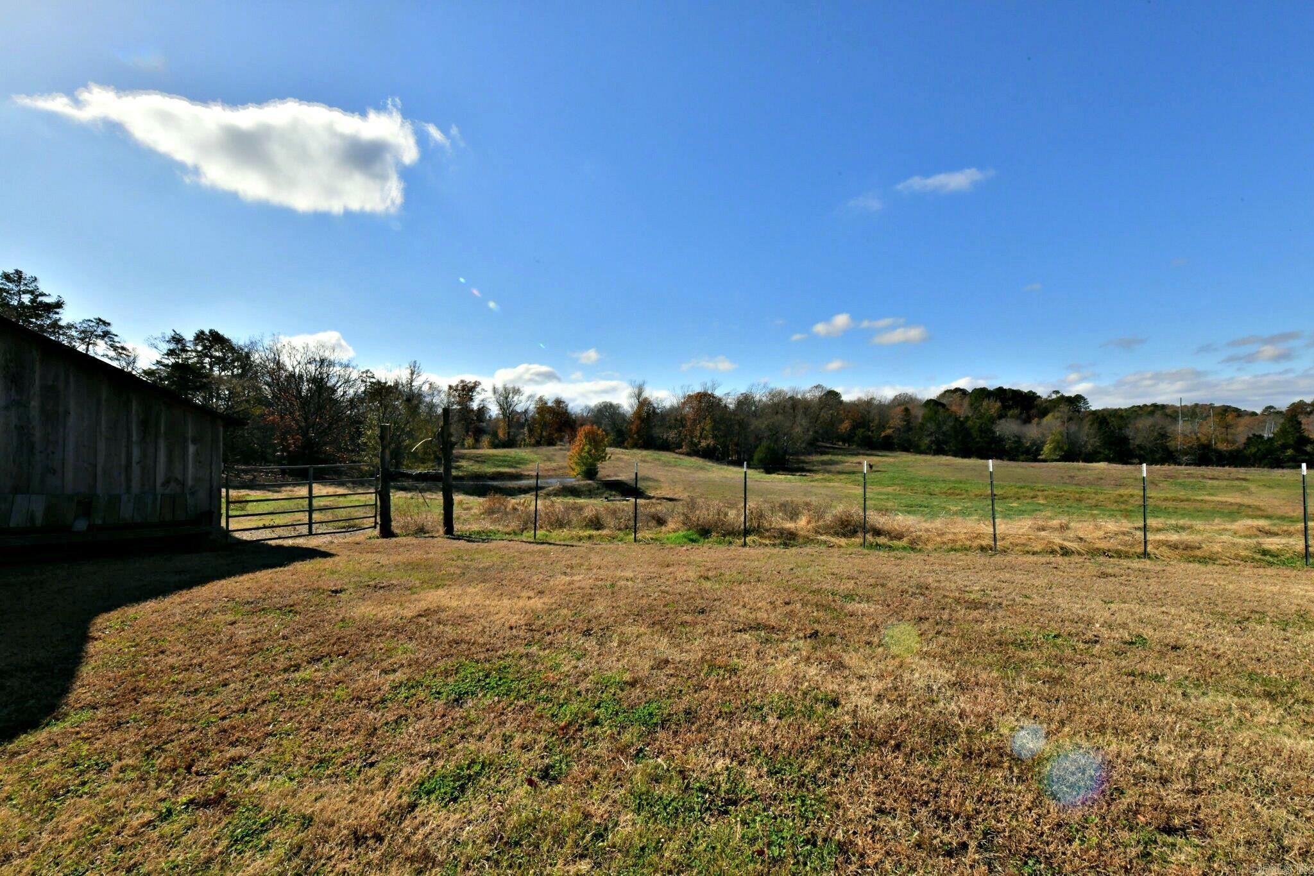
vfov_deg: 81.2
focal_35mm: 14
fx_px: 511
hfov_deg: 104.3
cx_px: 657
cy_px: 438
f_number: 22
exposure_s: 1/2000
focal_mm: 14
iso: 2500
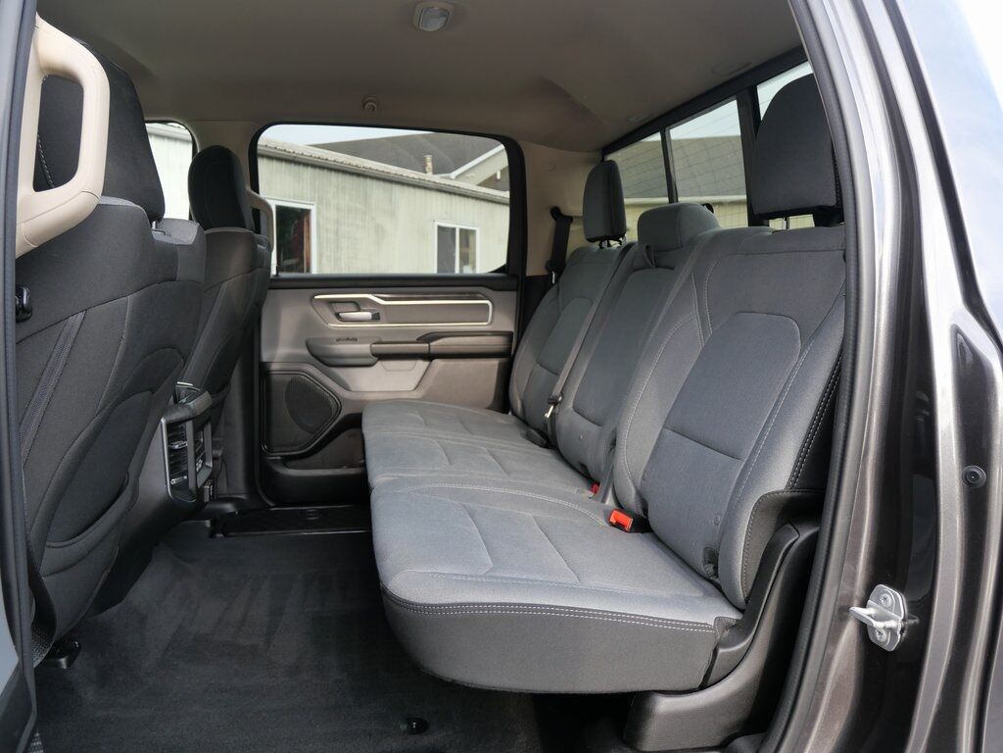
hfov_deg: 71.6
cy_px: 376
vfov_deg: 56.8
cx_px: 502
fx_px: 695
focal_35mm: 24
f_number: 3.5
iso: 200
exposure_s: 1/125
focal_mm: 12
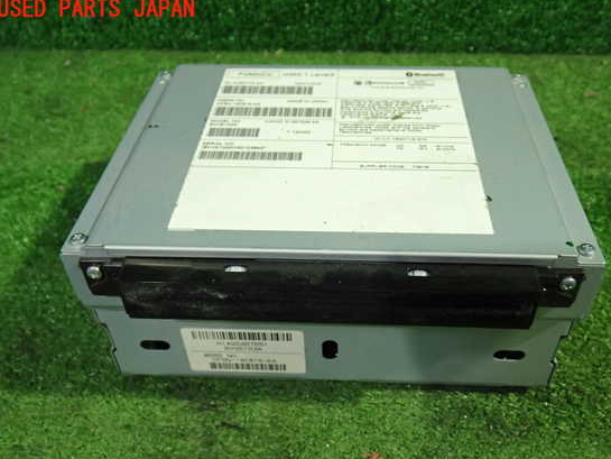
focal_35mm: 33
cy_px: 248
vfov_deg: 42.9
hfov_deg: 55.3
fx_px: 583
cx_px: 327
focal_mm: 5.4
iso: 400
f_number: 2.3
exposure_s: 1/30
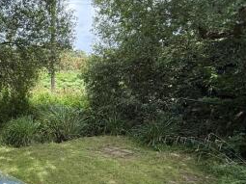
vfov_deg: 42.3
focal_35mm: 32
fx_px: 227
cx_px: 36
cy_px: 145
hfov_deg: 51.8
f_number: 2.2
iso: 50
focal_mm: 2.22
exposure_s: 1/306
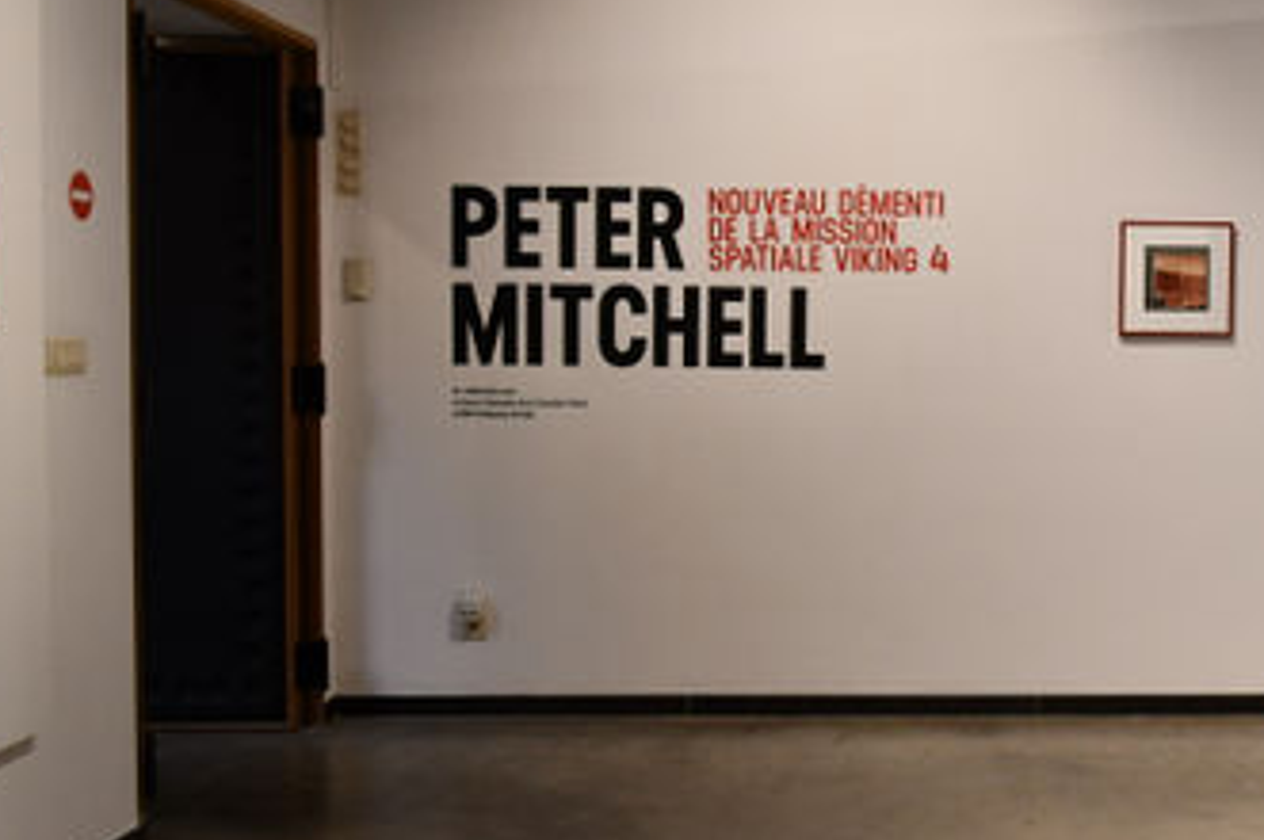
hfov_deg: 39.1
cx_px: 970
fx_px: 1719
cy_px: 397
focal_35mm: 49
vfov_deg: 27.5
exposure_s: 1/50
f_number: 7.1
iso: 800
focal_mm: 18
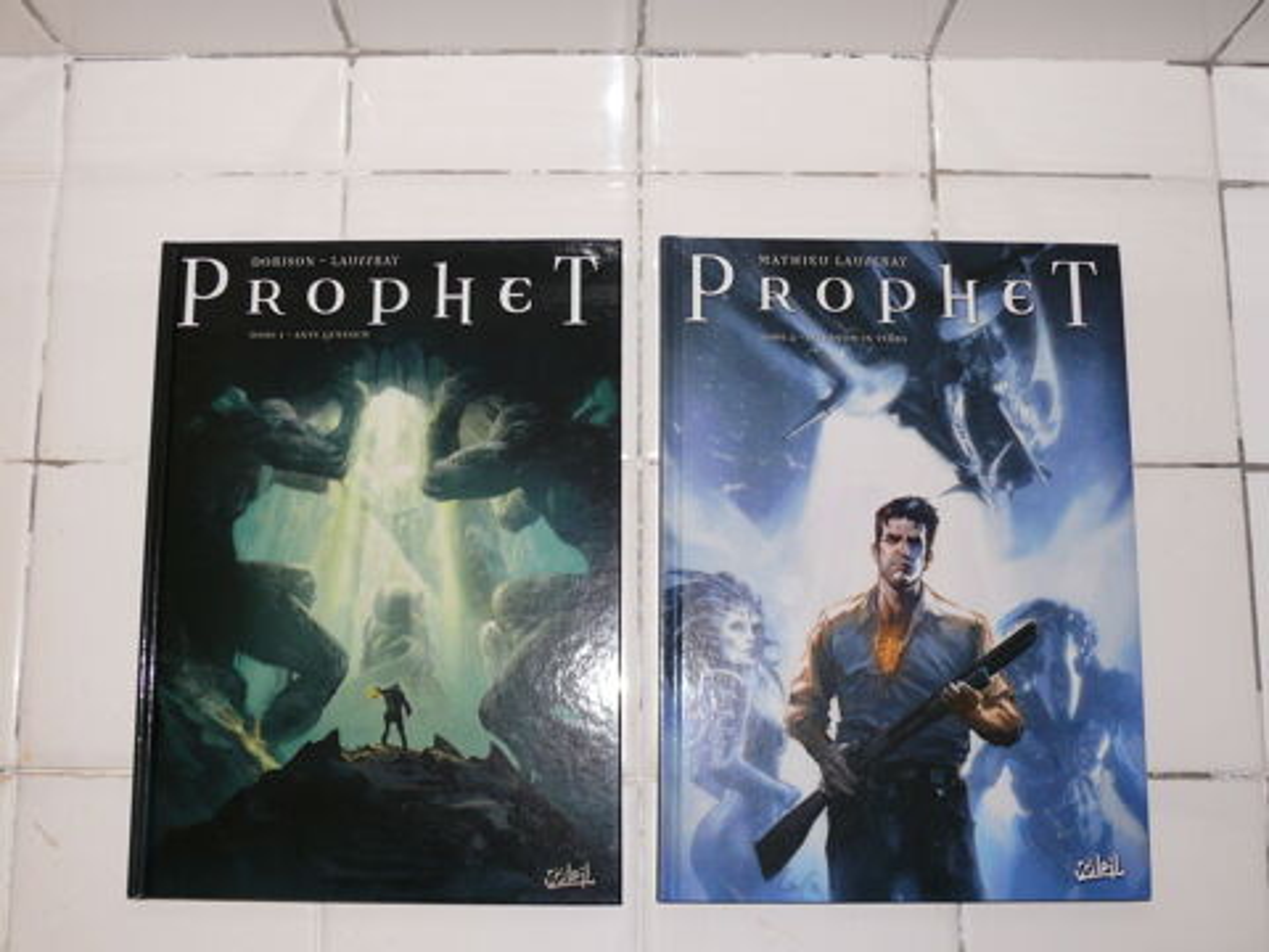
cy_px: 476
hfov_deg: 45.8
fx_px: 1503
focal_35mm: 41
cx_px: 634
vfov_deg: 35.1
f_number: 2.8
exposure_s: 1/30
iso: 100
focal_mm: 8.4
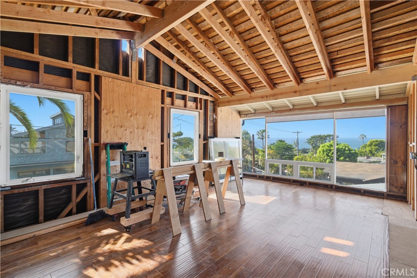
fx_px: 185
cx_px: 208
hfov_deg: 96.8
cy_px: 139
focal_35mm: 16
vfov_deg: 73.7
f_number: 7.1
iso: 400
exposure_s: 1/640
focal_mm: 16
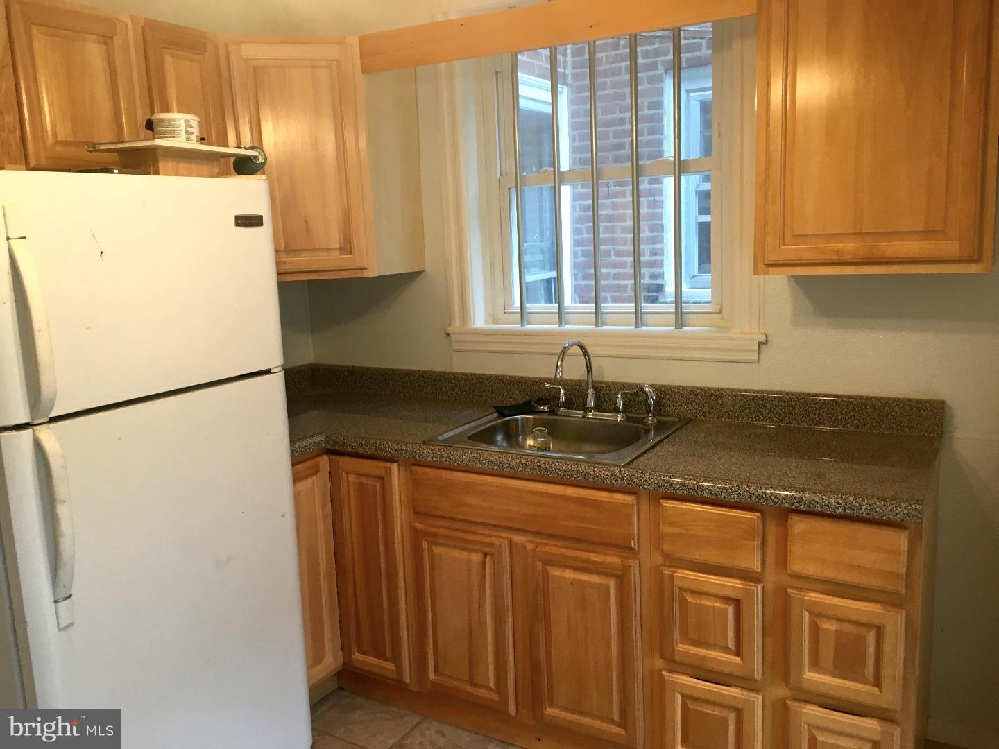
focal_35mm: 29
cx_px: 500
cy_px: 374
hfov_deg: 61.7
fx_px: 837
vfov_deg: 48.2
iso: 40
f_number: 2.2
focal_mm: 4.15
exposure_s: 1/30
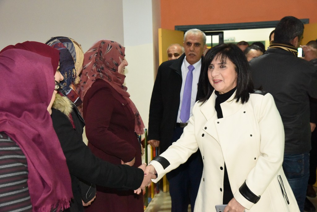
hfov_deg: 32.4
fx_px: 546
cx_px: 158
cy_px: 106
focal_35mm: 62
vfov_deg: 21.9
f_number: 10
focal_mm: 62
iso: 12800
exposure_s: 1/100
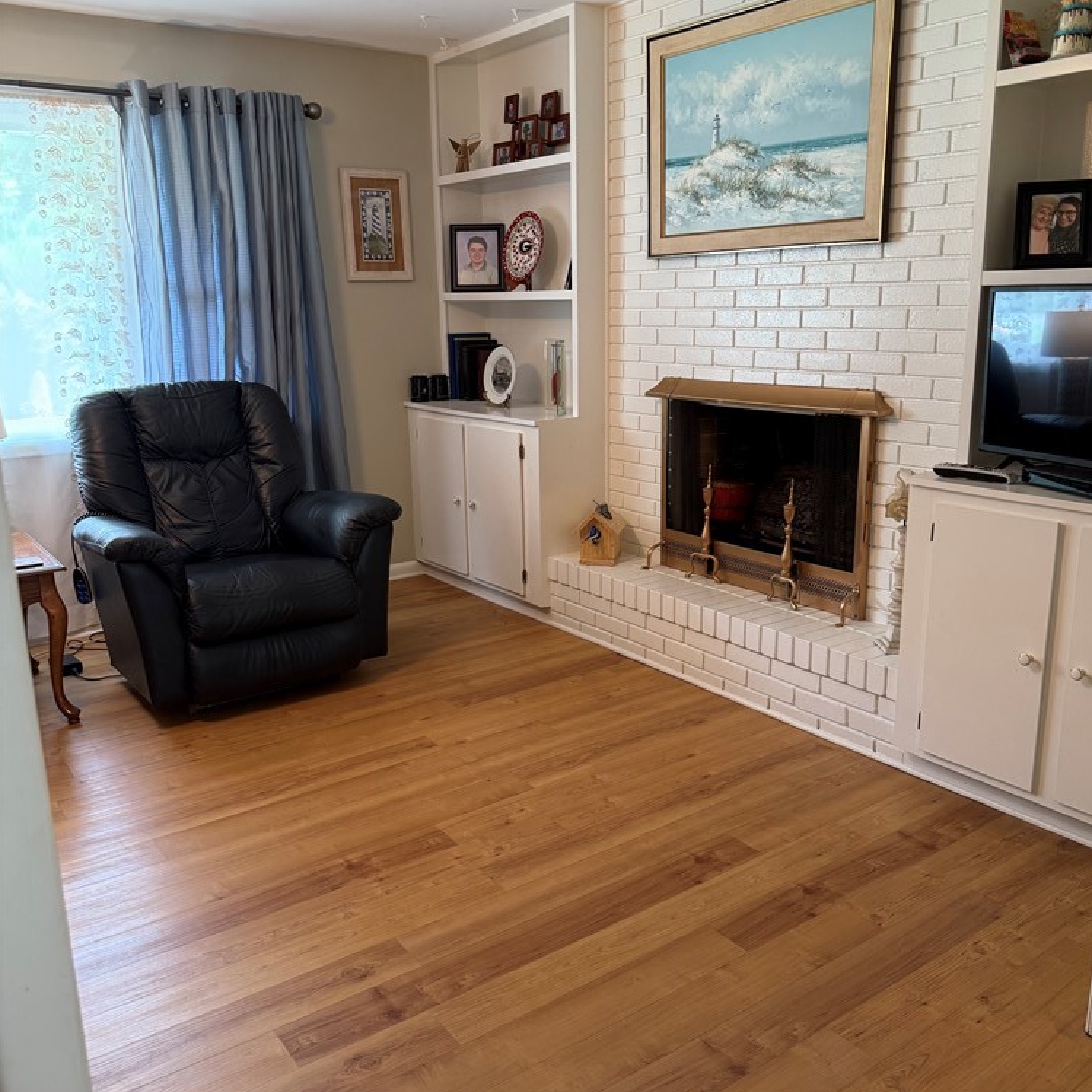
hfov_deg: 55.6
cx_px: 557
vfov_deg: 55.6
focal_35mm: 29
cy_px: 553
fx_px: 1035
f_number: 1.78
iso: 200
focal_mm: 6.76
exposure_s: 1/60
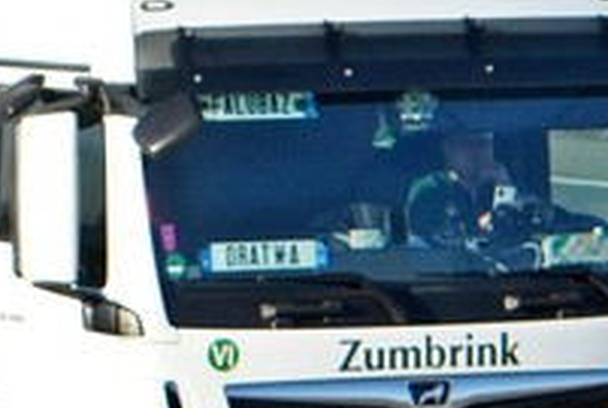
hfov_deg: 3.7
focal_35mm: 559
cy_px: 198
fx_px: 9468
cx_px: -378
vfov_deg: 2.5
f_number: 6.3
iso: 1250
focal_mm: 93.9
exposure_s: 1/3200
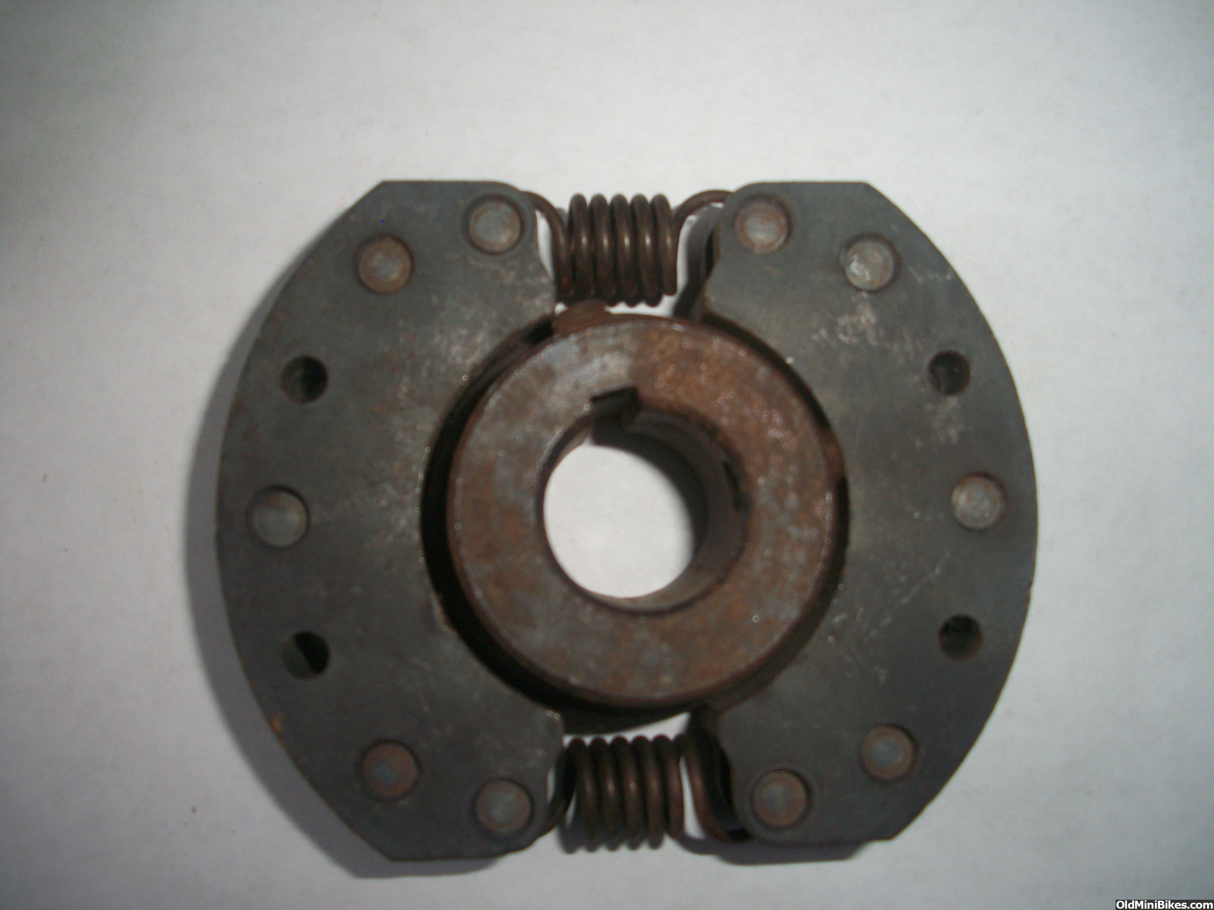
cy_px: 455
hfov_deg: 52.6
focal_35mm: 35
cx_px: 607
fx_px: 1227
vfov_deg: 40.7
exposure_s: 1/30
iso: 80
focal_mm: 6.3
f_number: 3.1
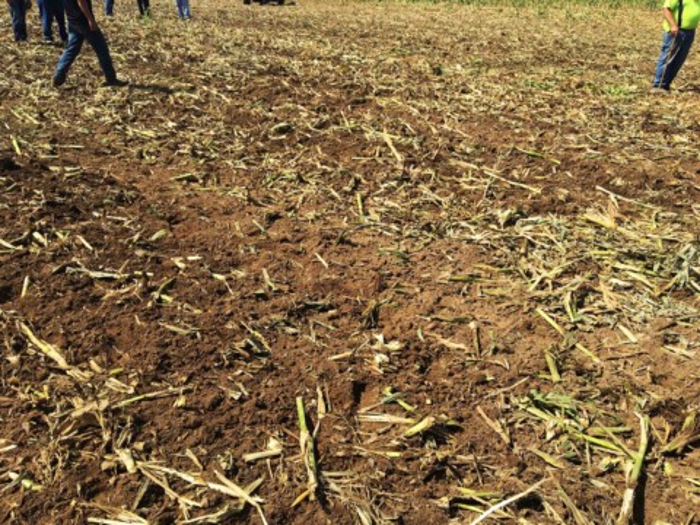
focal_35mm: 29
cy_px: 262
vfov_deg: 48.2
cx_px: 350
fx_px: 586
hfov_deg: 61.7
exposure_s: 1/1350
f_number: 2.2
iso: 25
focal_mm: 4.15
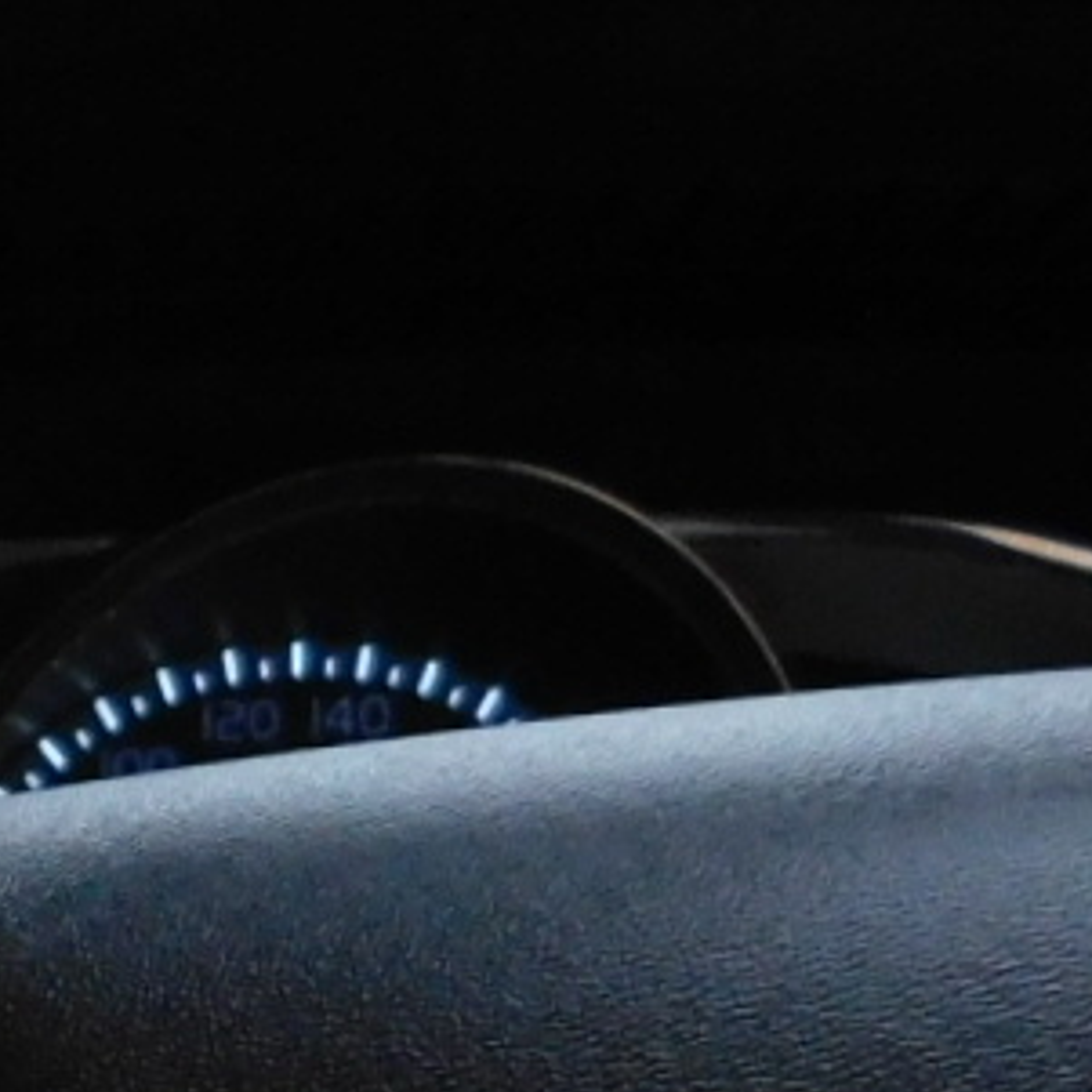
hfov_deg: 13.7
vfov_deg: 14.6
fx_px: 3855
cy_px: 1814
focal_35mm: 108
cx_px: -1103
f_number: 3
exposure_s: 1/25
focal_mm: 4
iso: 400
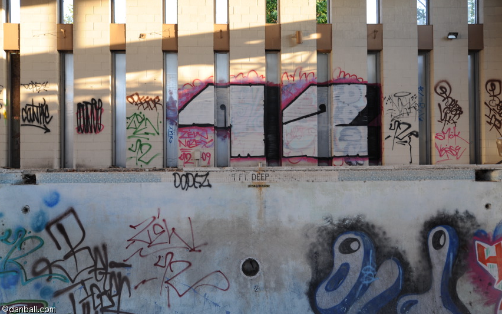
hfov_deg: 54.0
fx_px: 492
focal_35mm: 36
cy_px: 148
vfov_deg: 35.3
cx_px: 250
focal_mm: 35
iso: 400
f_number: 7.1
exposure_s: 1/60
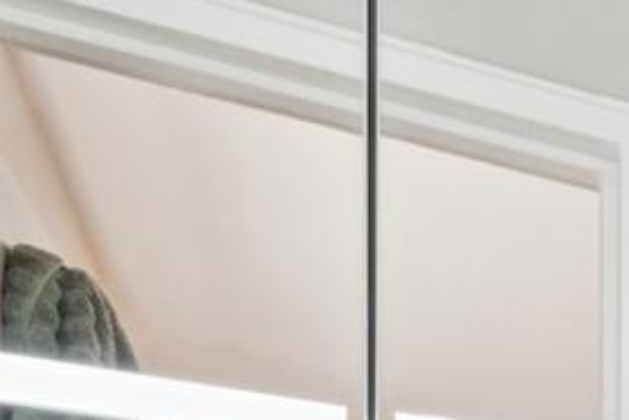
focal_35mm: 100
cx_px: 1559
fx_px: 1745
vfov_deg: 11.1
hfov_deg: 13.7
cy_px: 1069
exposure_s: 1/100
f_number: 8
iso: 400
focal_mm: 17.5
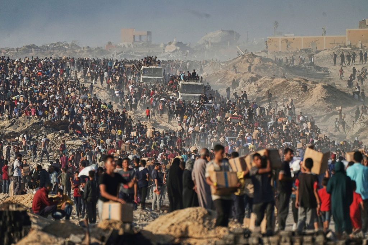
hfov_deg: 5.8
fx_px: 3660
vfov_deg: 3.8
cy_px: 122
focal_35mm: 358
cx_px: 184
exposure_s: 1/3200
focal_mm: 358
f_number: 6.3
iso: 400
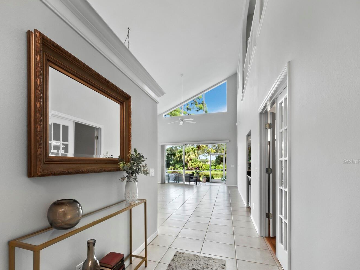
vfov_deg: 73.9
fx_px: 177
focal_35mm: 17
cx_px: 150
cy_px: 161
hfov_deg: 90.3
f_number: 11
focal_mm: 7
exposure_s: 1/4
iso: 400
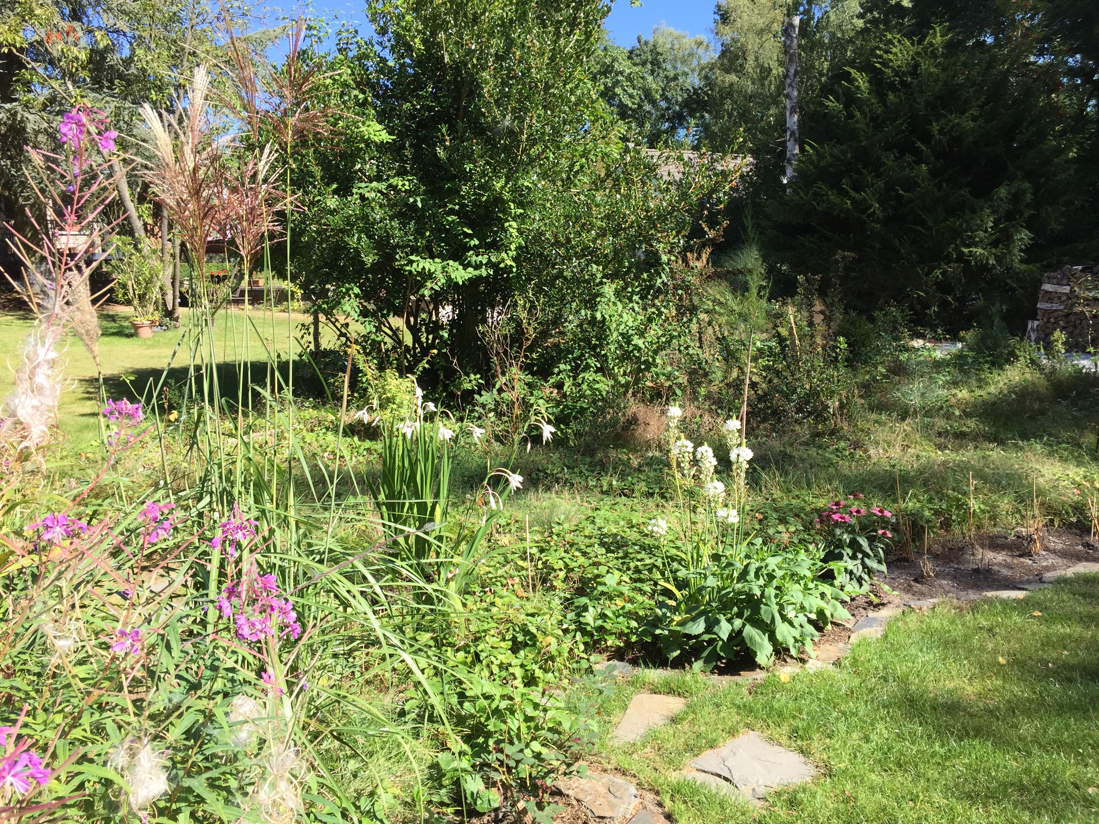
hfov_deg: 61.7
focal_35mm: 29
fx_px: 921
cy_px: 412
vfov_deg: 48.2
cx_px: 550
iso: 32
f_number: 2.2
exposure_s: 1/775
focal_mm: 4.15
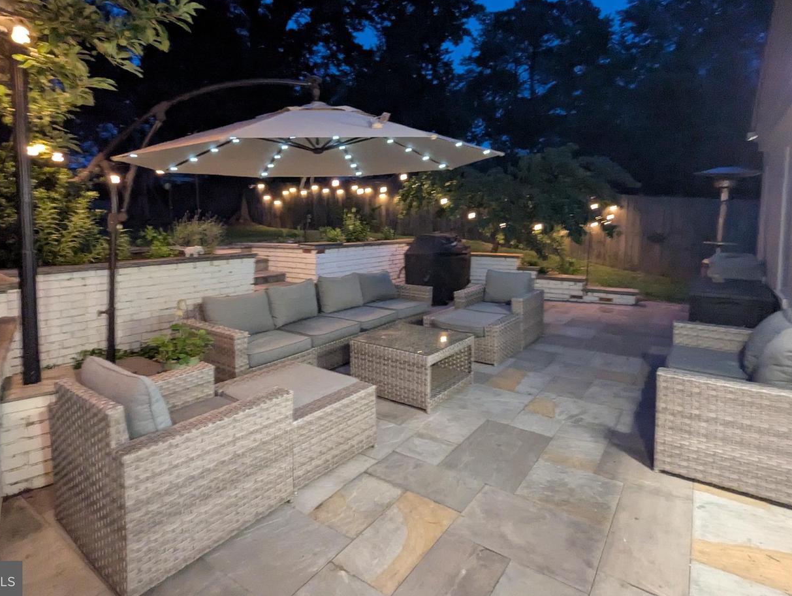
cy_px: 245
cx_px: 377
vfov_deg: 68.3
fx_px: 435
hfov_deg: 84.5
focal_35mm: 19
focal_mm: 2.35
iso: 1236
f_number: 2.2
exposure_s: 1/24
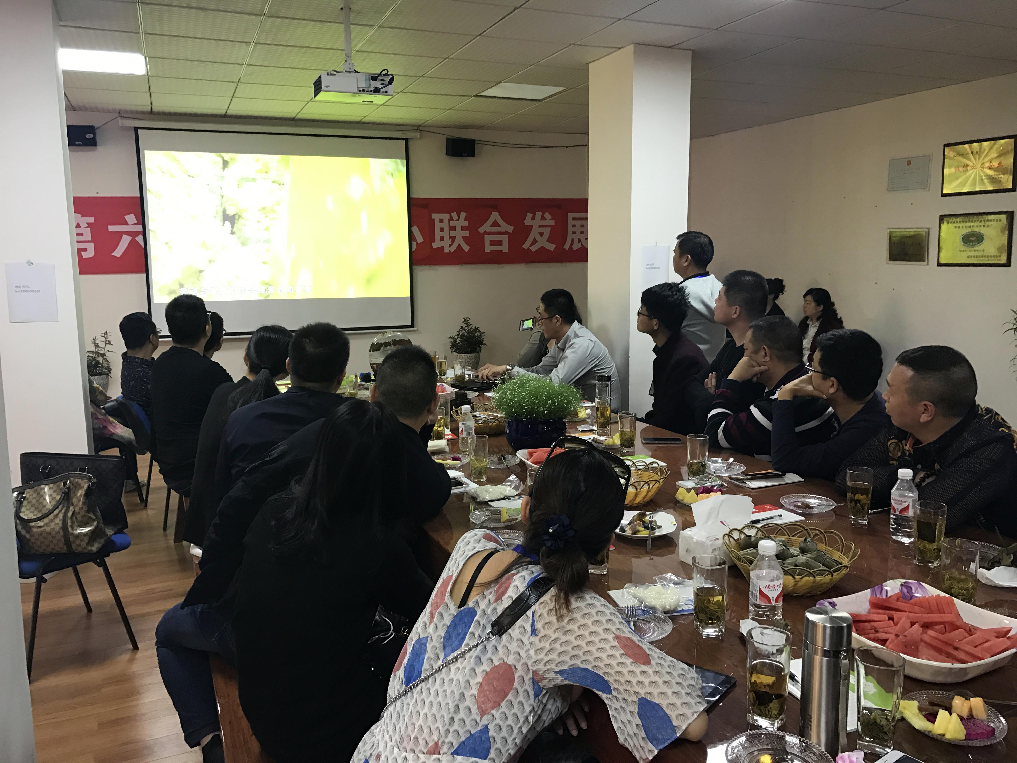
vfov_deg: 49.7
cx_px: 508
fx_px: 823
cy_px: 382
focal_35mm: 28
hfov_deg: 63.4
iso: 40
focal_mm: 3.99
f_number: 1.8
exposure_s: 1/15
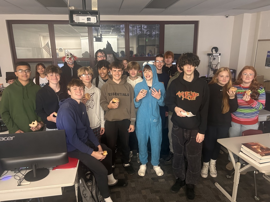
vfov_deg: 53.1
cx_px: 135
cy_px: 101
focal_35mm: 26
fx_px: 203
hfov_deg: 67.3
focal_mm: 5.7
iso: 400
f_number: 1.5
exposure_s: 1/40
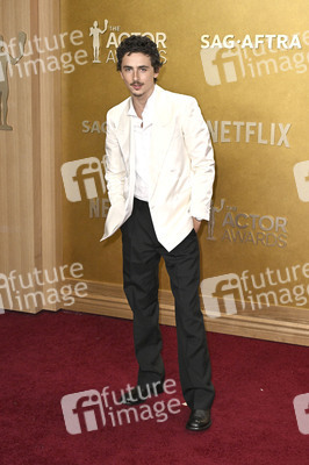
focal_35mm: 49
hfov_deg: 27.5
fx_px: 632
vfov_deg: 40.4
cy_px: 232
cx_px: 154
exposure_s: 1/320
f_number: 6.3
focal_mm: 49
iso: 2500
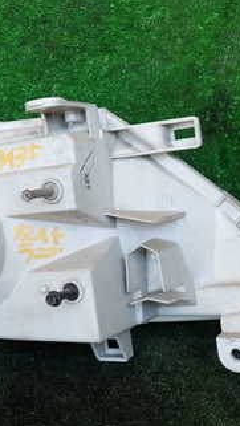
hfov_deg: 19.1
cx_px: -13
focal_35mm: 61
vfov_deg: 34.3
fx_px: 689
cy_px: 187
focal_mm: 5.4
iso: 160
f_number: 2.3
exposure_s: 1/60
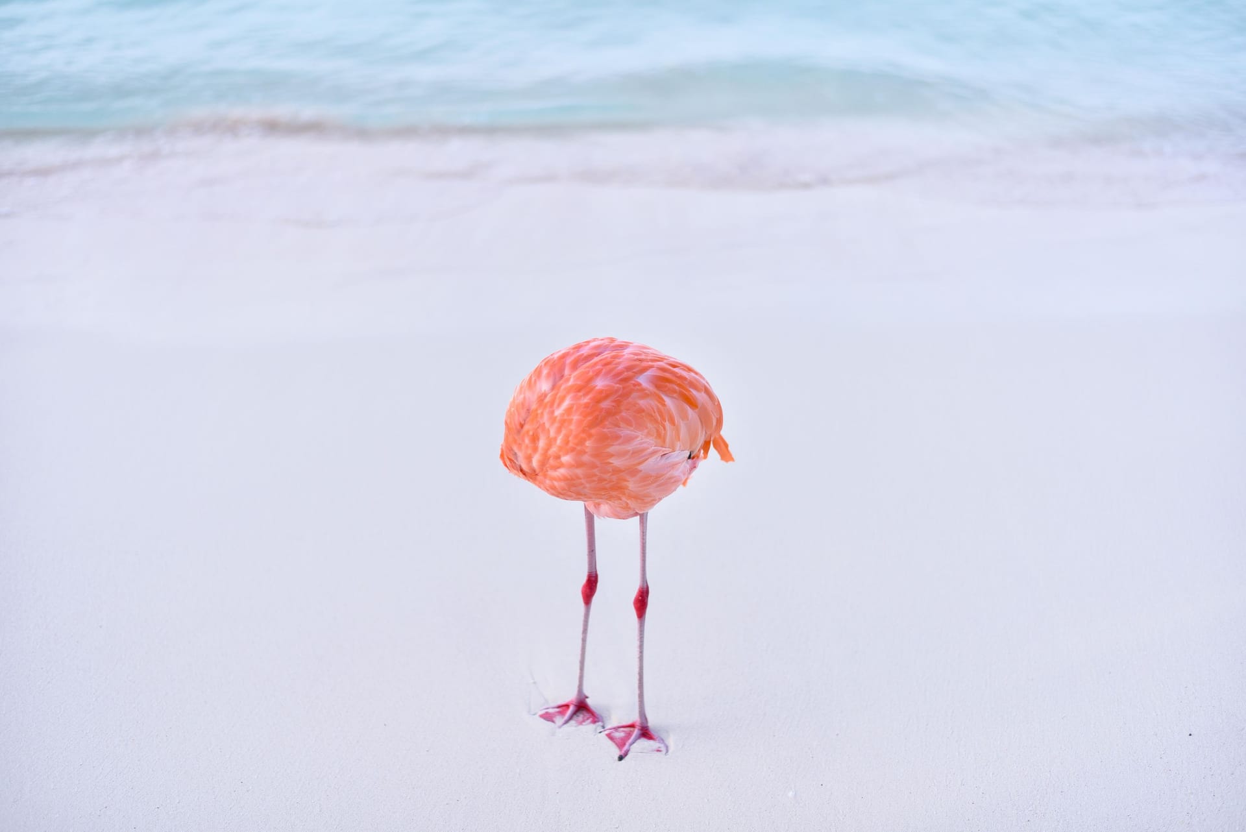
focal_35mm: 50
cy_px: 416
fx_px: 1731
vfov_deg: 27.0
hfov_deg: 39.6
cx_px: 623
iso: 100
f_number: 1.8
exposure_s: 1/1600
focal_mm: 50
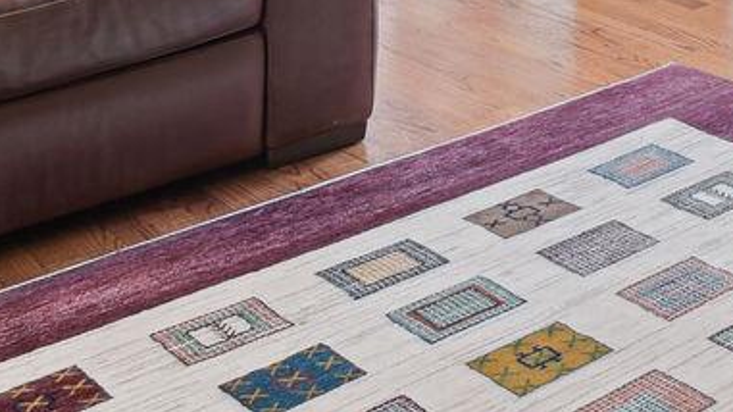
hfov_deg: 25.1
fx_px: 1477
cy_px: -356
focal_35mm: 76
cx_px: 885
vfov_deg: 13.9
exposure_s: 1/2
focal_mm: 16
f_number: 8
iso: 400
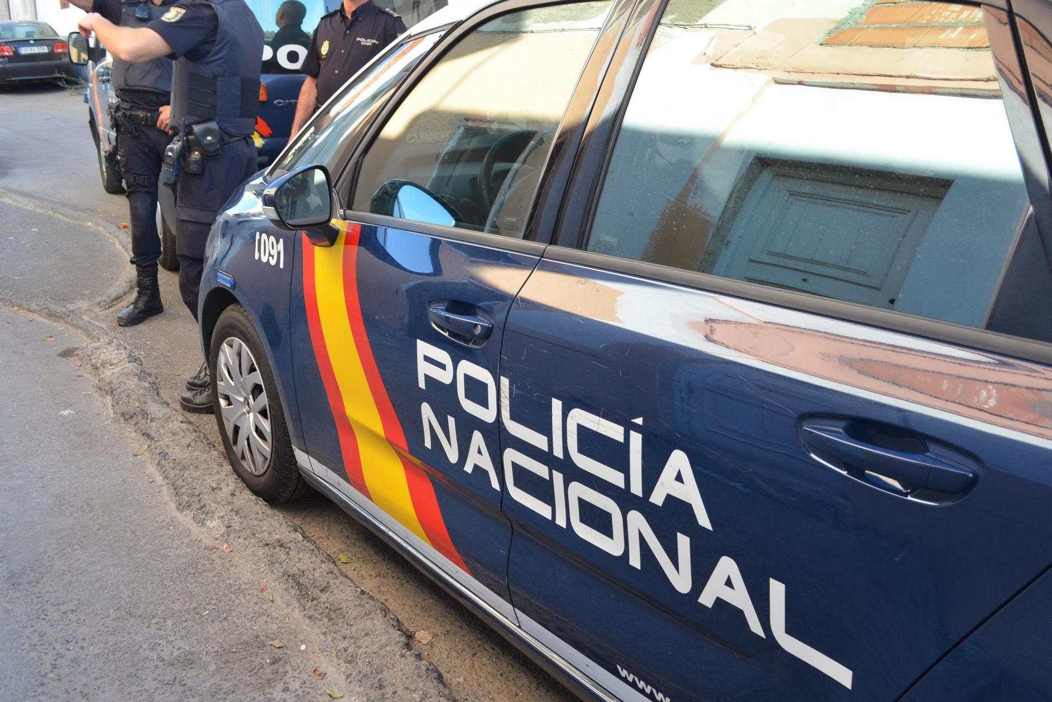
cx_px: 526
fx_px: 964
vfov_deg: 40.0
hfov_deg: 57.2
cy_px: 351
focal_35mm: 33
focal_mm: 22
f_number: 5.6
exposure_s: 1/125
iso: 280
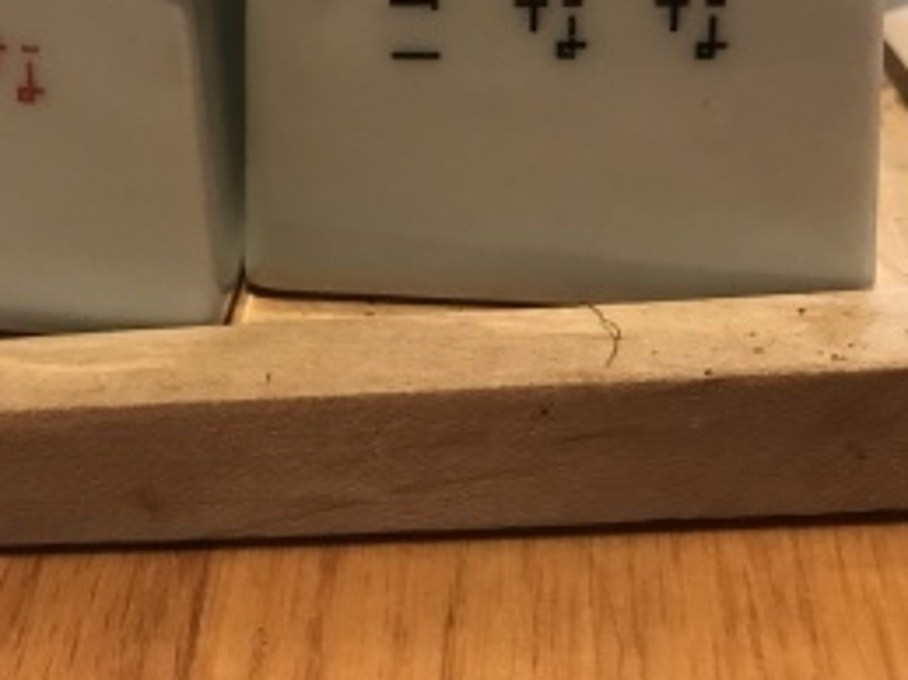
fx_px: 1416
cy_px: 44
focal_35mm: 54
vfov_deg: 26.0
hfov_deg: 34.8
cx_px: 228
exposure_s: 1/30
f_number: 1.8
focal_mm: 3.99
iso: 32
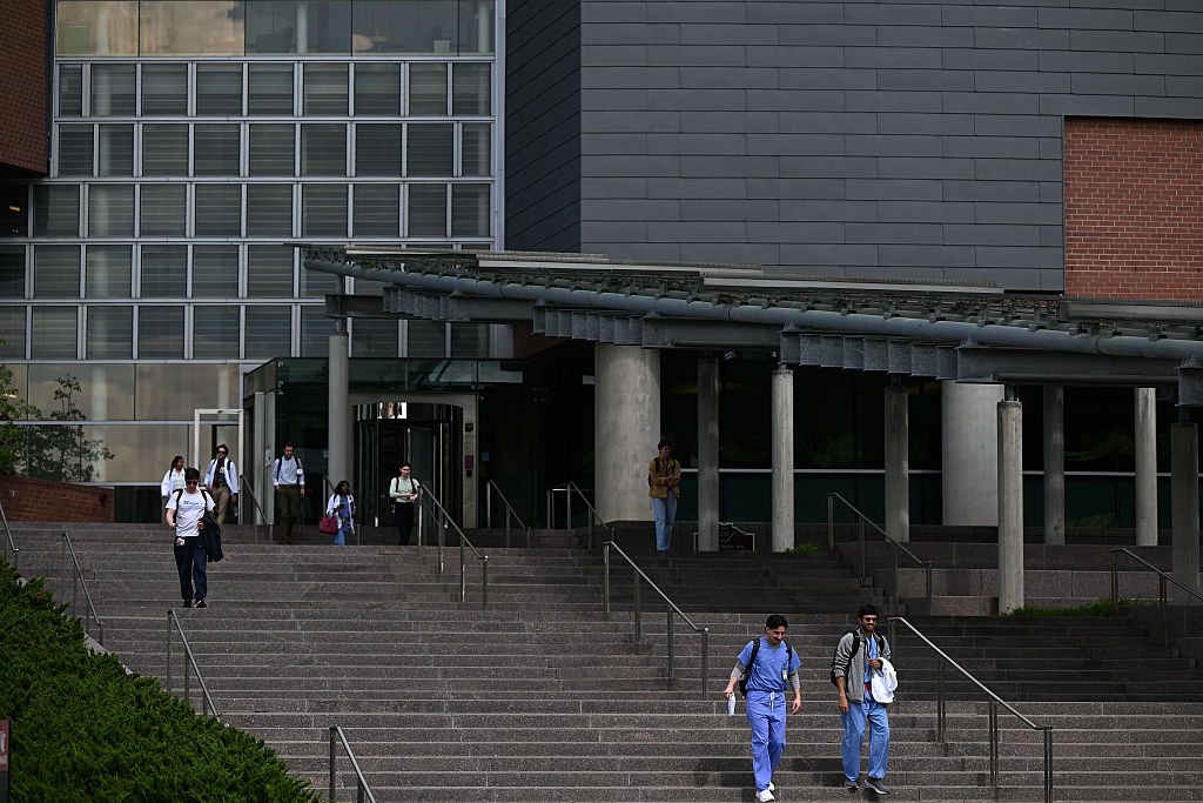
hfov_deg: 17.1
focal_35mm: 120
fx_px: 4010
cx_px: 602
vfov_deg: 11.4
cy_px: 402
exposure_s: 1/1250
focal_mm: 120
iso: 100
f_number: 4
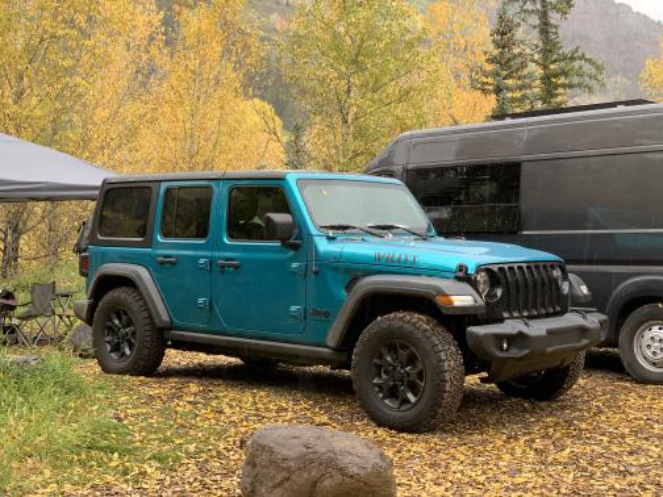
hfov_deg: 36.8
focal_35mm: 52
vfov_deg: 28.0
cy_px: 248
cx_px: 332
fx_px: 996
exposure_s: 1/122
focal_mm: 6
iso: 50
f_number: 2.4
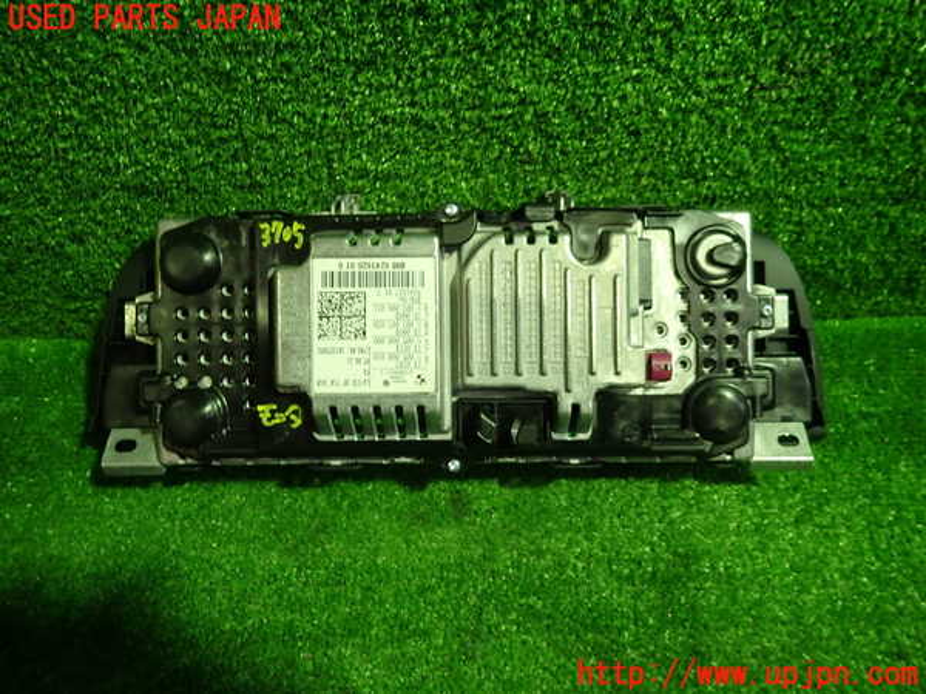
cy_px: 347
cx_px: 463
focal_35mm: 25
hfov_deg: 69.4
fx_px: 669
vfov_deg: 54.9
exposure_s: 1/40
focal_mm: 4.5
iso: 200
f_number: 2
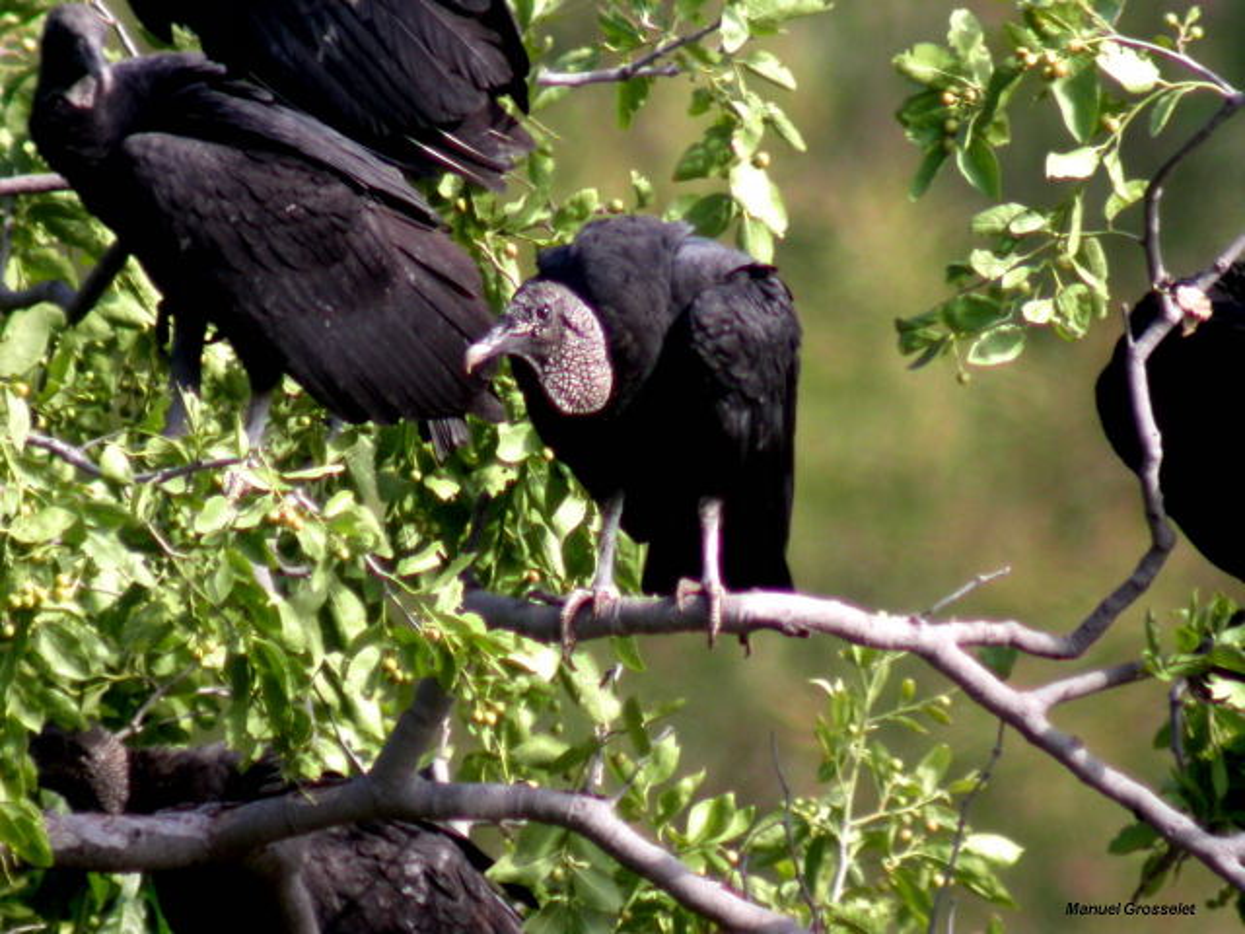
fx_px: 4855
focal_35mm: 135
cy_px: 467
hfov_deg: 14.6
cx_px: 622
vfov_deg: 11.0
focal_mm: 28
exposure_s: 1/64.4
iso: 100
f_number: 4.7
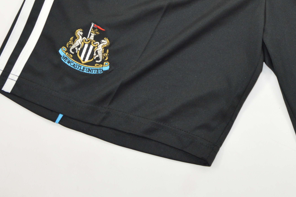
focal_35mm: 96
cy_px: -24
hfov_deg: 20.9
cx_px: 250
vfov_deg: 13.9
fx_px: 789
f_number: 4
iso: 400
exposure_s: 1/200
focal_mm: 28
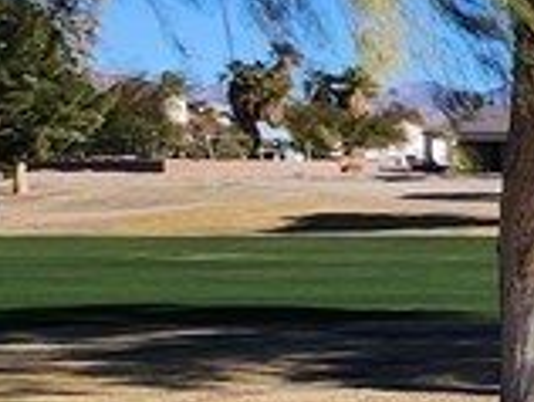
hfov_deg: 12.4
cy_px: 311
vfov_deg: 17.5
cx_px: 1507
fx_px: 1298
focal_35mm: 84
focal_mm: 1.7
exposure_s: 1/1533
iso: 32
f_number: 2.2
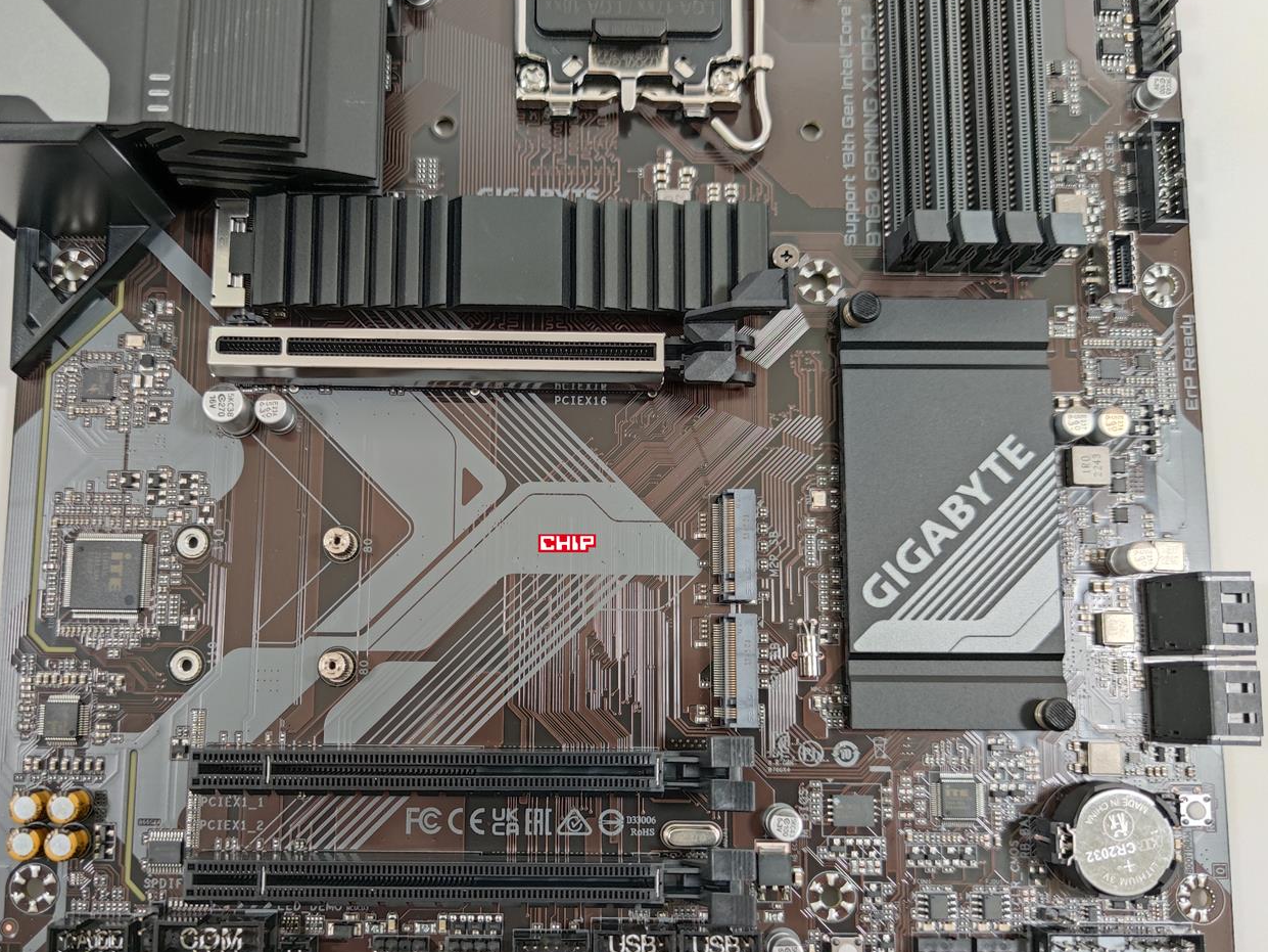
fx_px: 1062
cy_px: 543
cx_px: 567
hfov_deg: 61.5
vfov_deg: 48.1
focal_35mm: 29
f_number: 1.85
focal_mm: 6.78
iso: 243
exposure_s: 1/33
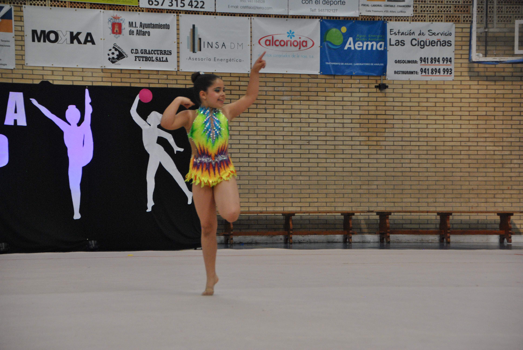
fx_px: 1636
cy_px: 175
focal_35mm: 112
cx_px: 262
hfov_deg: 18.2
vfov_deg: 12.2
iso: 800
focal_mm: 75
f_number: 5.3
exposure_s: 1/200
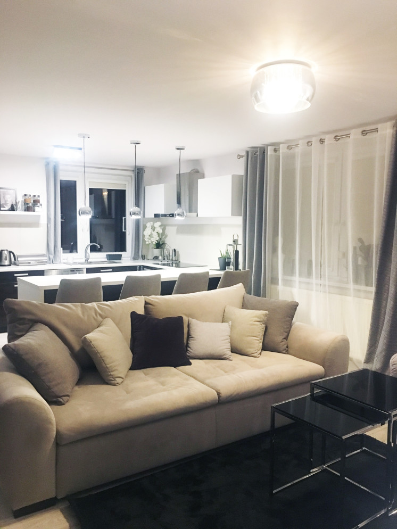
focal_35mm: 29
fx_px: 443
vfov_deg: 61.6
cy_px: 264
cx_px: 198
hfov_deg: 48.2
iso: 200
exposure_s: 1/20
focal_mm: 4.15
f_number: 2.2
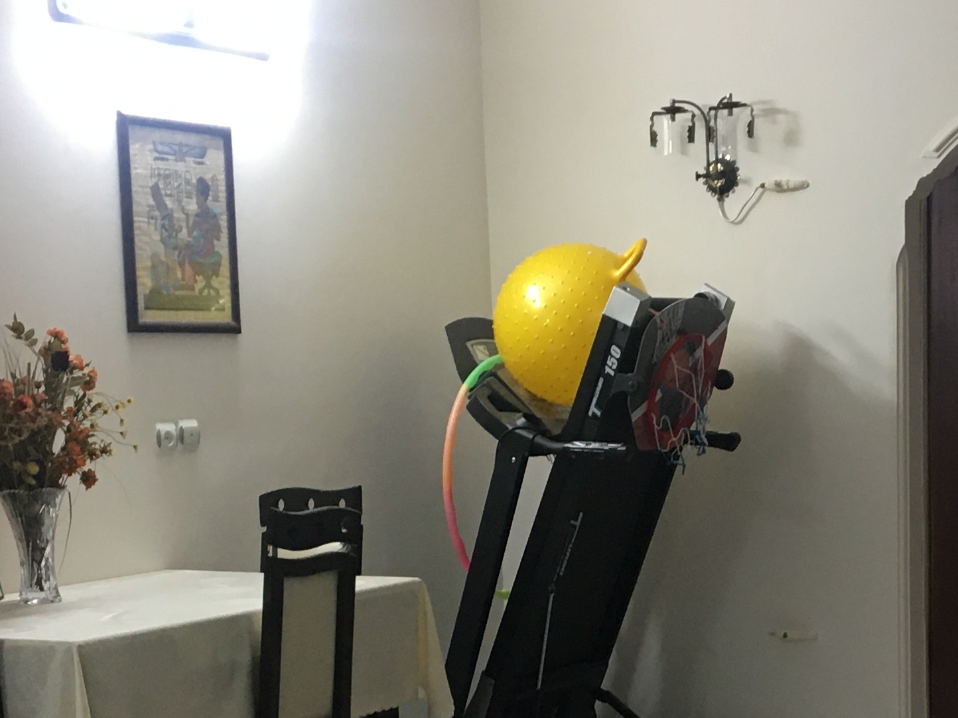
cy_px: 662
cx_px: 698
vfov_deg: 17.9
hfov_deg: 23.9
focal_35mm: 81
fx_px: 2242
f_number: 2.2
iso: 125
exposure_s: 1/33
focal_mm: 4.15
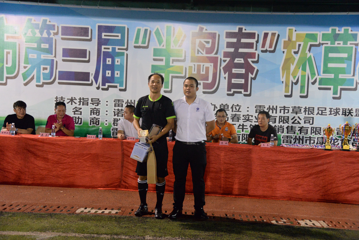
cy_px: 120
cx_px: 180
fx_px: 459
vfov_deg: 29.3
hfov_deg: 42.7
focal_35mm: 46
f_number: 4
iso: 6400
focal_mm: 46
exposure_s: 1/60
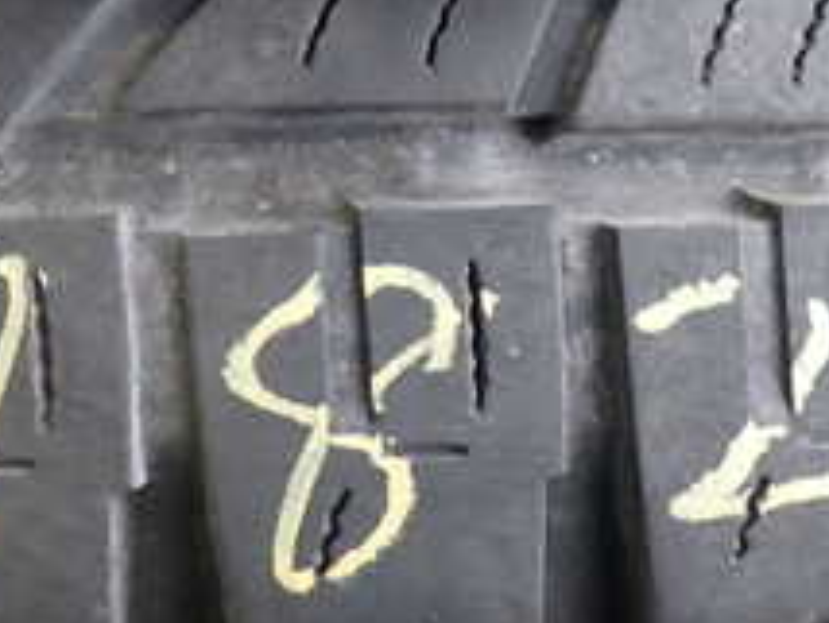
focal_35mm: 84
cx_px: 298
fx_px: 2014
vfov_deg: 17.3
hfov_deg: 23.2
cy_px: 54
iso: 200
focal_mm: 5.4
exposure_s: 1/40
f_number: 2.3
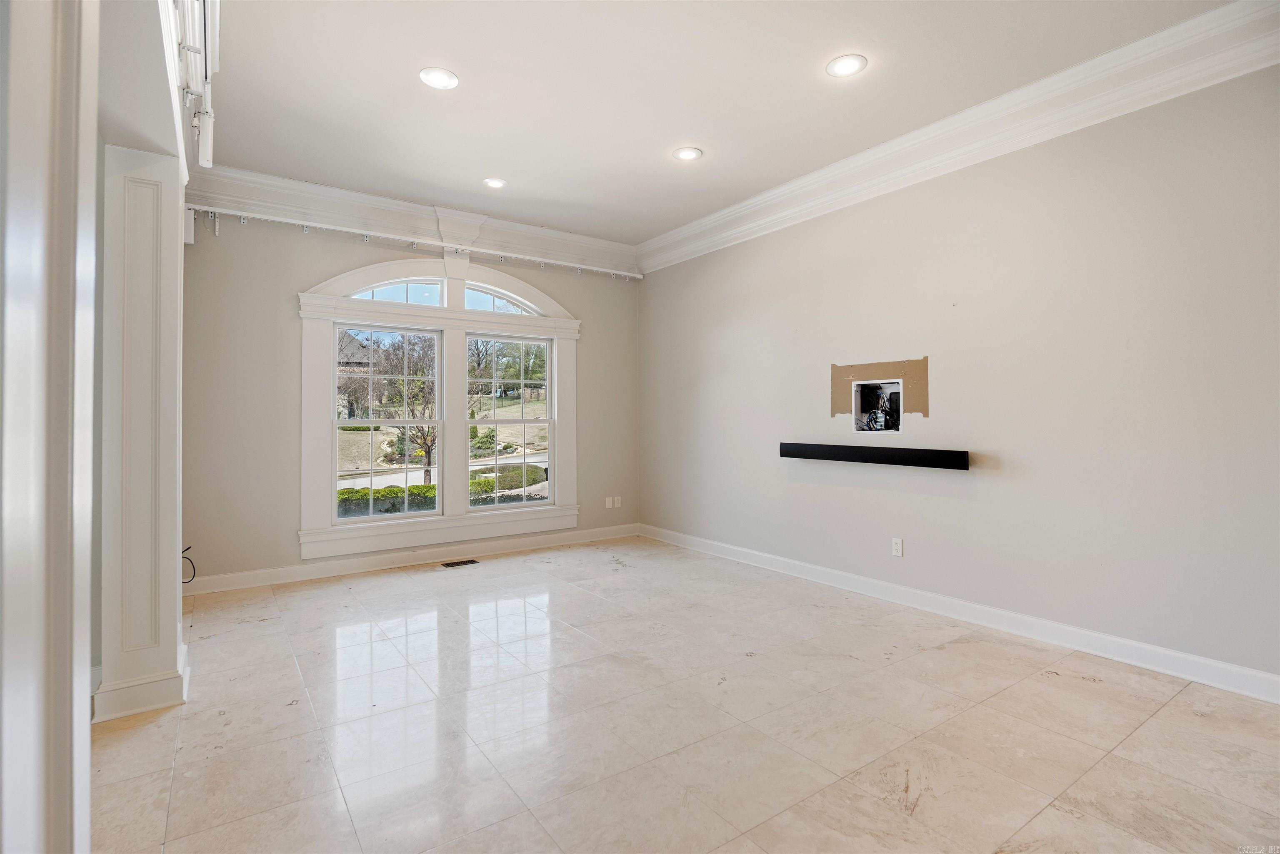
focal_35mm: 16
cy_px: 427
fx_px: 569
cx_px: 640
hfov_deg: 96.7
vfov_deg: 73.7
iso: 1250
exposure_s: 1/125
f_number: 5.6
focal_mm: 16
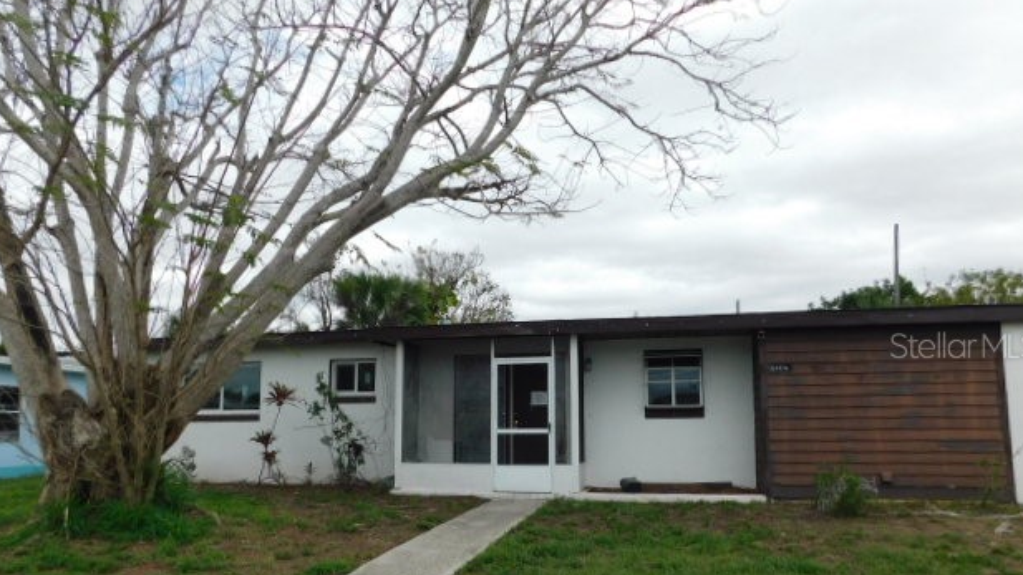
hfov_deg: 71.9
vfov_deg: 44.2
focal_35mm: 26
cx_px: 516
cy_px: 345
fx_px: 705
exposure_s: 1/500
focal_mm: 4
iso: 125
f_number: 6
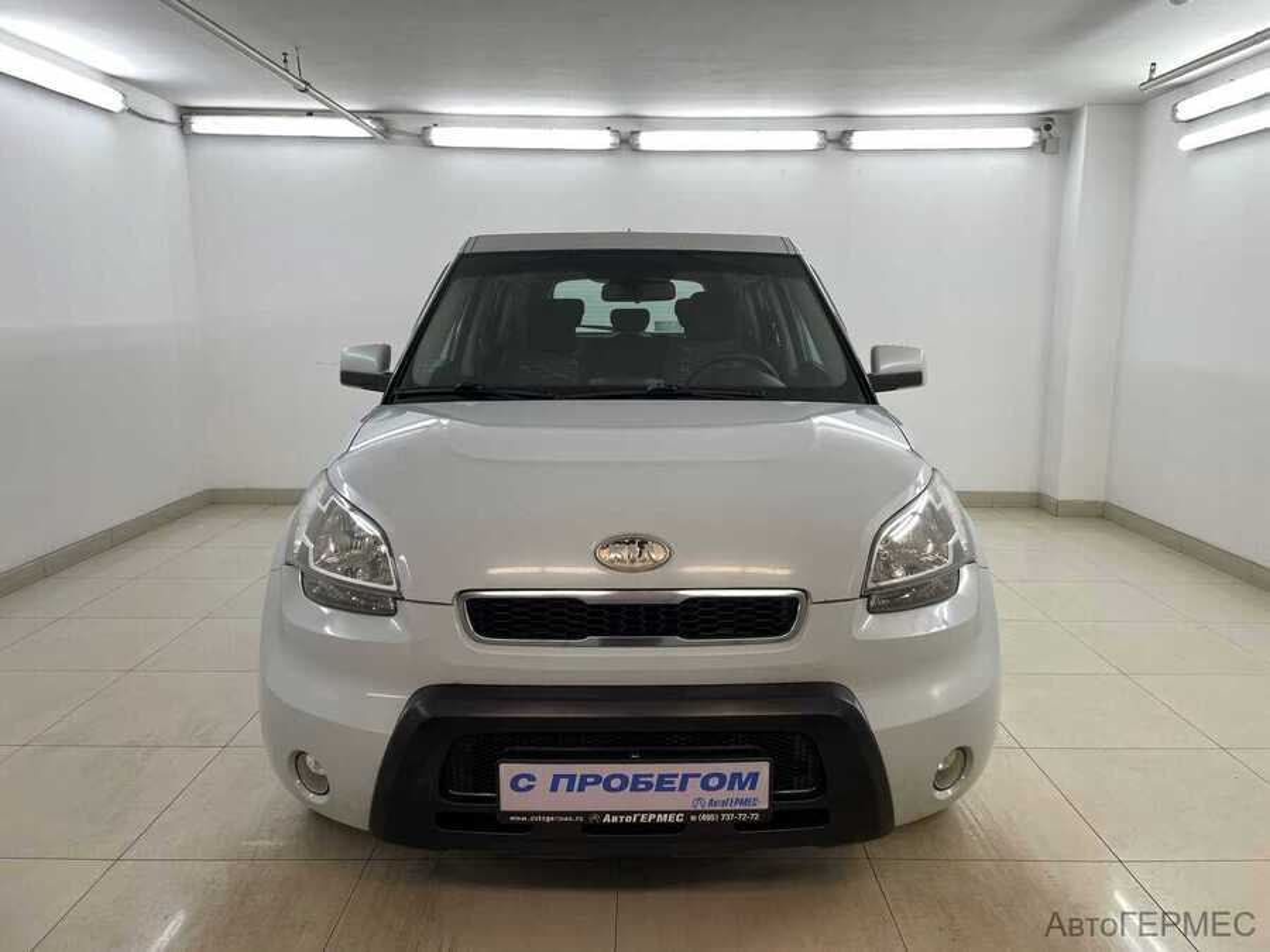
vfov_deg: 53.1
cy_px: 476
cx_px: 635
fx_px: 954
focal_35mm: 26
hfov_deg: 67.3
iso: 32
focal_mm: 4.2
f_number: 1.6
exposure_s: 1/100
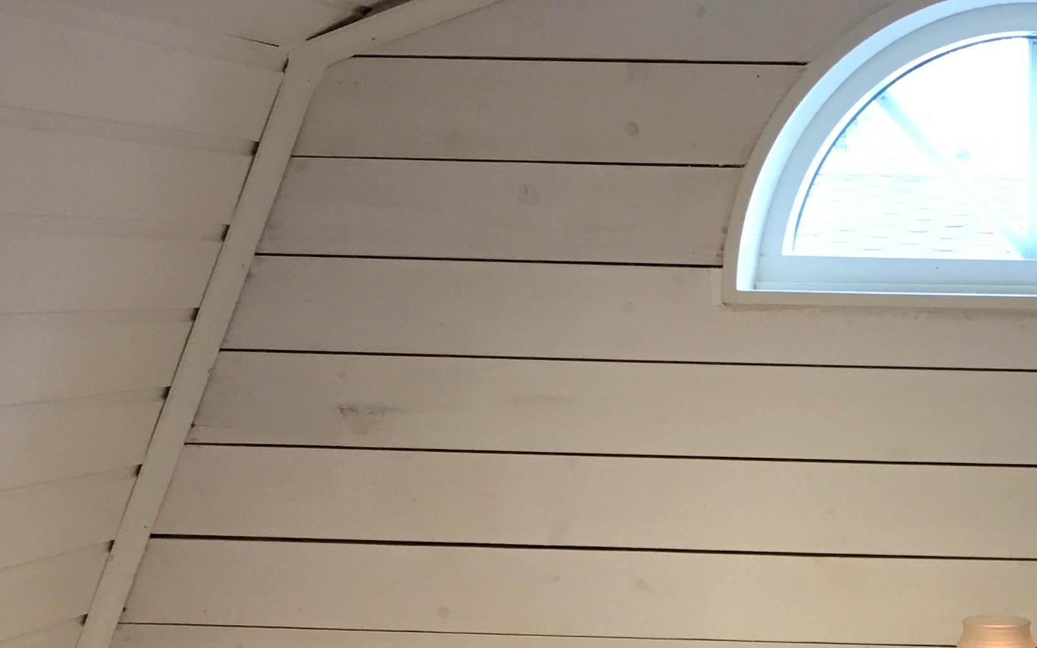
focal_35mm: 76
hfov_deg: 25.7
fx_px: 2148
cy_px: 900
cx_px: 1050
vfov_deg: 16.0
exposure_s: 1/33
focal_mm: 4.15
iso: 80
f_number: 2.2
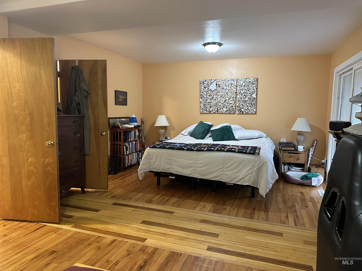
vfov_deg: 56.8
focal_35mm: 24
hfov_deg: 71.6
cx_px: 181
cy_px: 136
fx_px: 251
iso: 640
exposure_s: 1/60
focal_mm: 6.86
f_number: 1.78
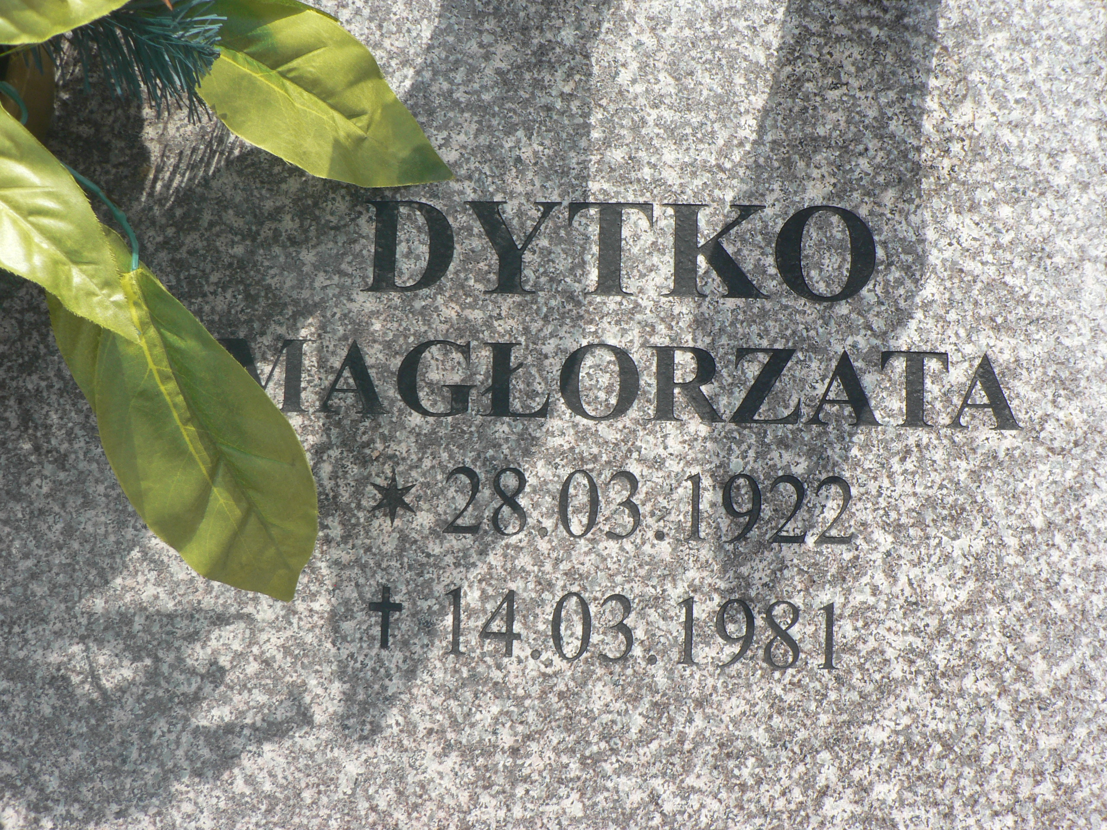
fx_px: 1151
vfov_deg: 39.7
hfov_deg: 51.4
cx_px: 554
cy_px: 415
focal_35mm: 36
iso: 80
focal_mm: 6
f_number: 5
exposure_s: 1/320
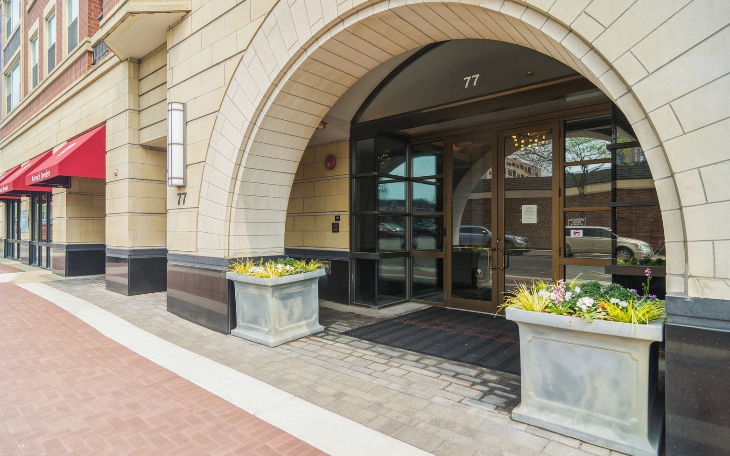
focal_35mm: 19
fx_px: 378
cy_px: 228
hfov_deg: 88.0
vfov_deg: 62.2
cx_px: 354
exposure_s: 1/400
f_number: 9
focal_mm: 12
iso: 200
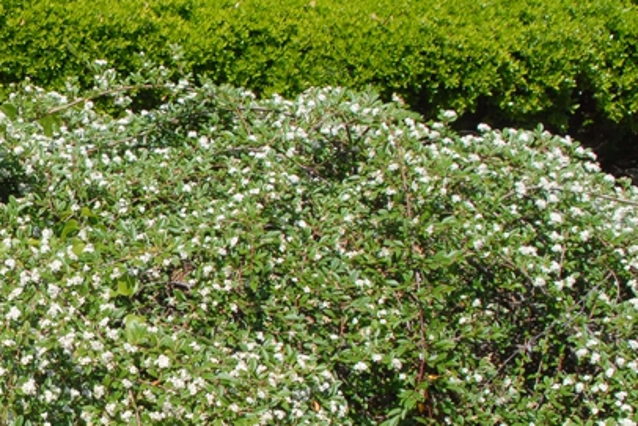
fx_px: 1879
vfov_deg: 12.9
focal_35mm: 106
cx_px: -157
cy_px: 320
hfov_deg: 18.2
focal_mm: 28
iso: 400
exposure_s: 1/500
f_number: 9
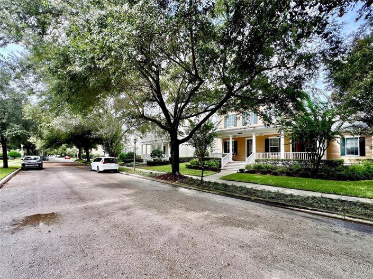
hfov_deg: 106.2
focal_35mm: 13
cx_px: 186
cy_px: 140
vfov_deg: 89.9
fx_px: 140
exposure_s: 1/265
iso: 32
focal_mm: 1.6
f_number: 1.8
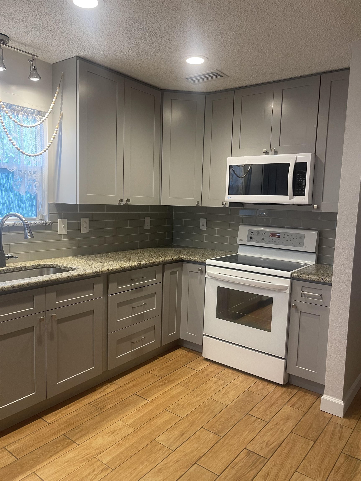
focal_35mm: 26
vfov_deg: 67.3
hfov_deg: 53.1
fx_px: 362
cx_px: 180
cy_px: 240
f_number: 1.6
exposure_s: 1/60
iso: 125
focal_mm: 5.1
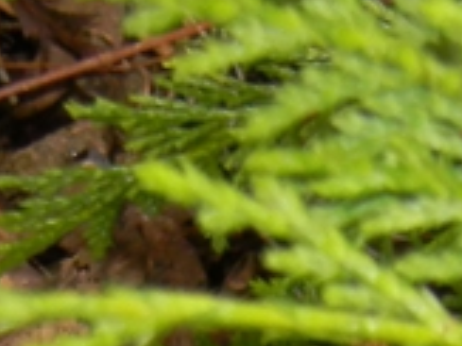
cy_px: 930
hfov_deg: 7.3
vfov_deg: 5.5
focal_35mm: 258
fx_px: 3441
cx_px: 992
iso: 173
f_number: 7.6
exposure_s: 1/30
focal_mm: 7.3
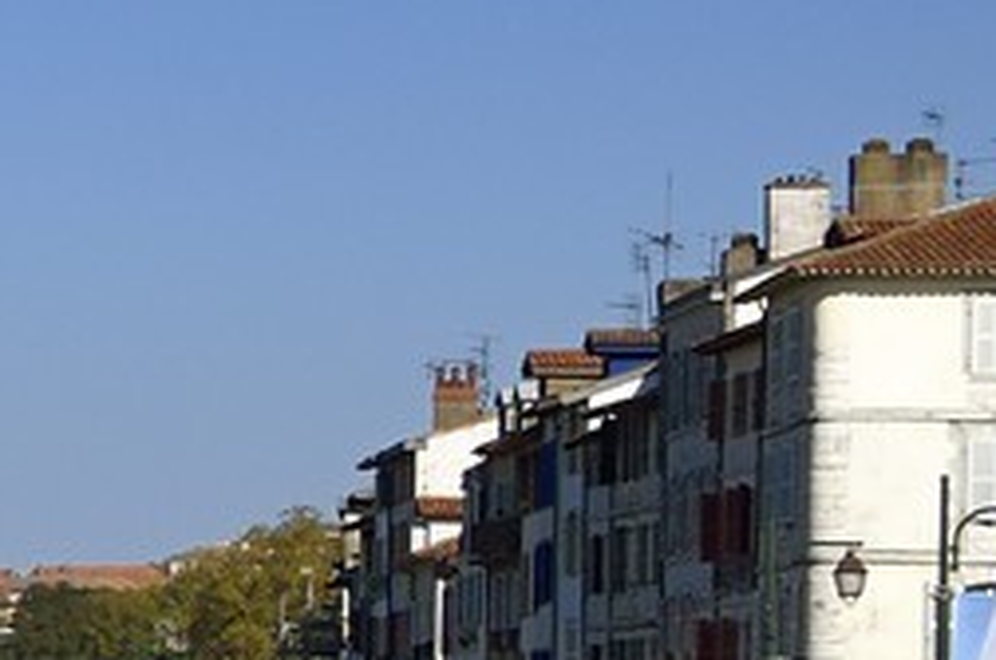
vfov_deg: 6.3
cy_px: 711
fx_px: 5965
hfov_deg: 8.0
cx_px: -2122
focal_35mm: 216
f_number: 9
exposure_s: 1/800
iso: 200
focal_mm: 34
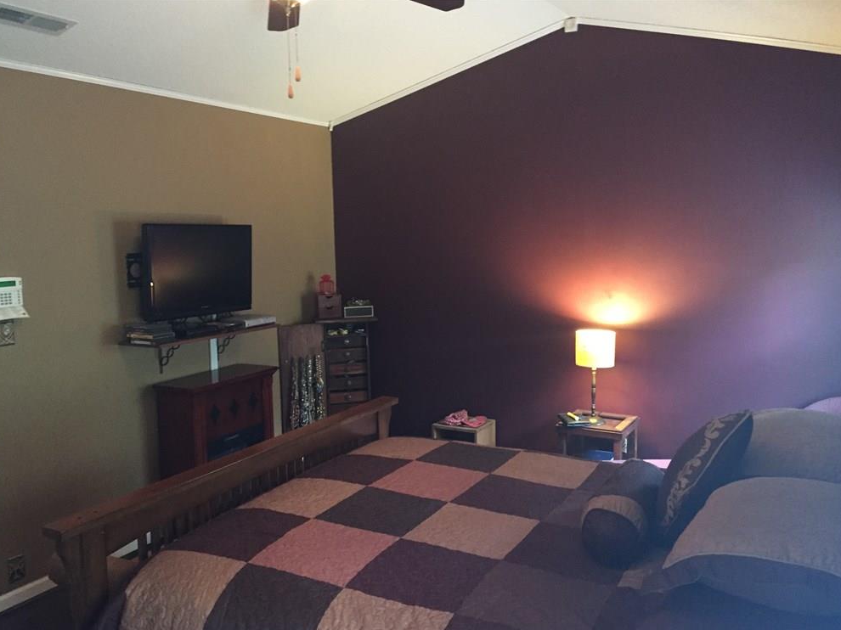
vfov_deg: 46.8
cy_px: 324
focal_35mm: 30
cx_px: 426
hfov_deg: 60.0
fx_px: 729
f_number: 2.2
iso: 250
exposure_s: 1/15
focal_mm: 4.15
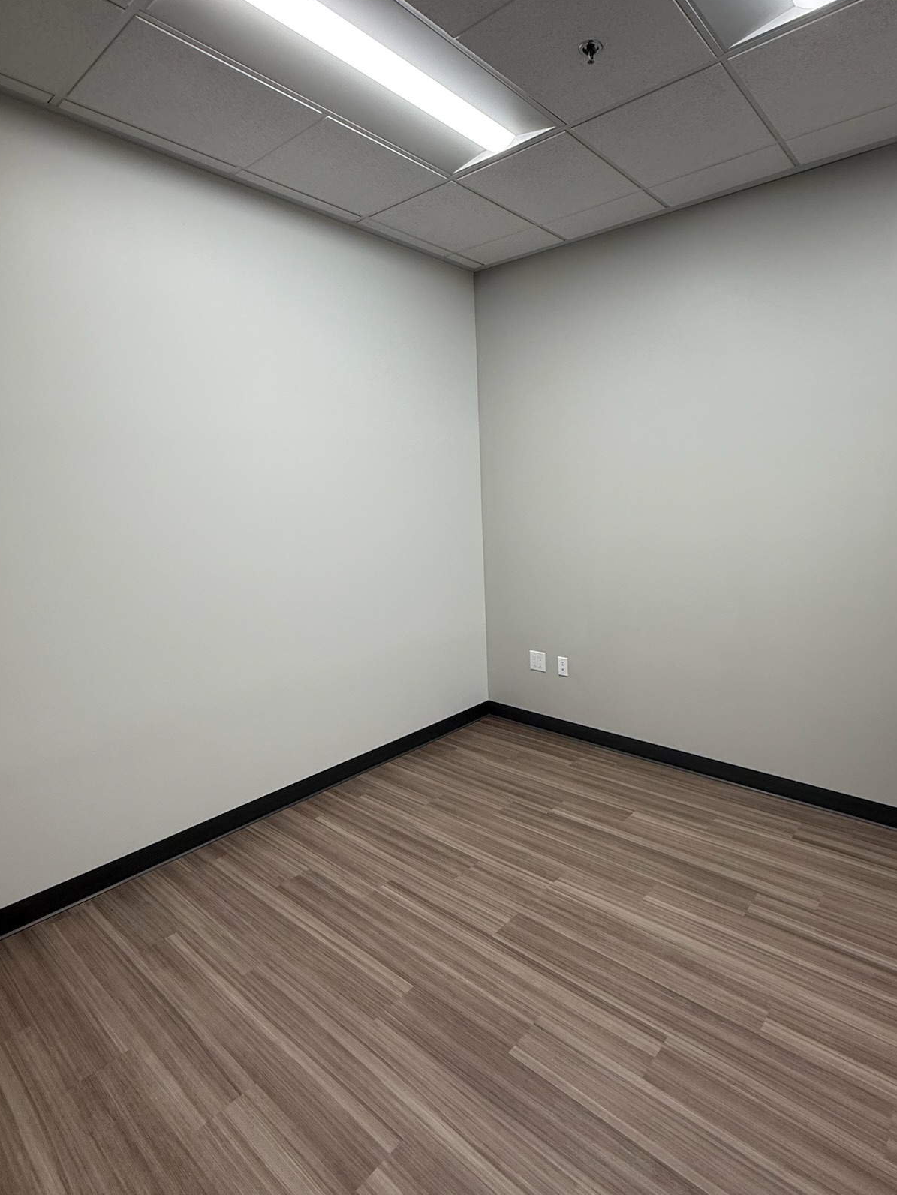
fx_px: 622
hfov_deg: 70.6
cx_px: 553
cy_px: 571
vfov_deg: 87.7
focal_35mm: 18
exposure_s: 1/120
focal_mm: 2.22
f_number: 2.2
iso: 100
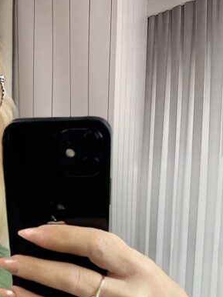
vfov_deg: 24.9
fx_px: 593
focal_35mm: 69
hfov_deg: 20.5
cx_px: -5
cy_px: 374
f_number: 1.6
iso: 64
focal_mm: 4.2
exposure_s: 1/100
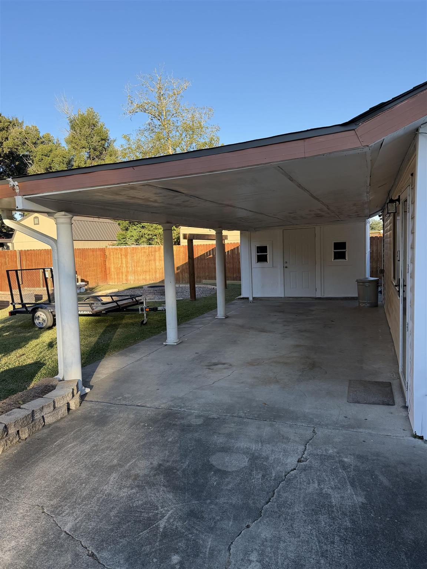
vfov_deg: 71.6
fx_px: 395
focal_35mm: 24
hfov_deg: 56.8
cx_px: 214
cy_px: 284
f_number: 1.78
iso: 80
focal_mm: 6.76
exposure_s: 1/1314
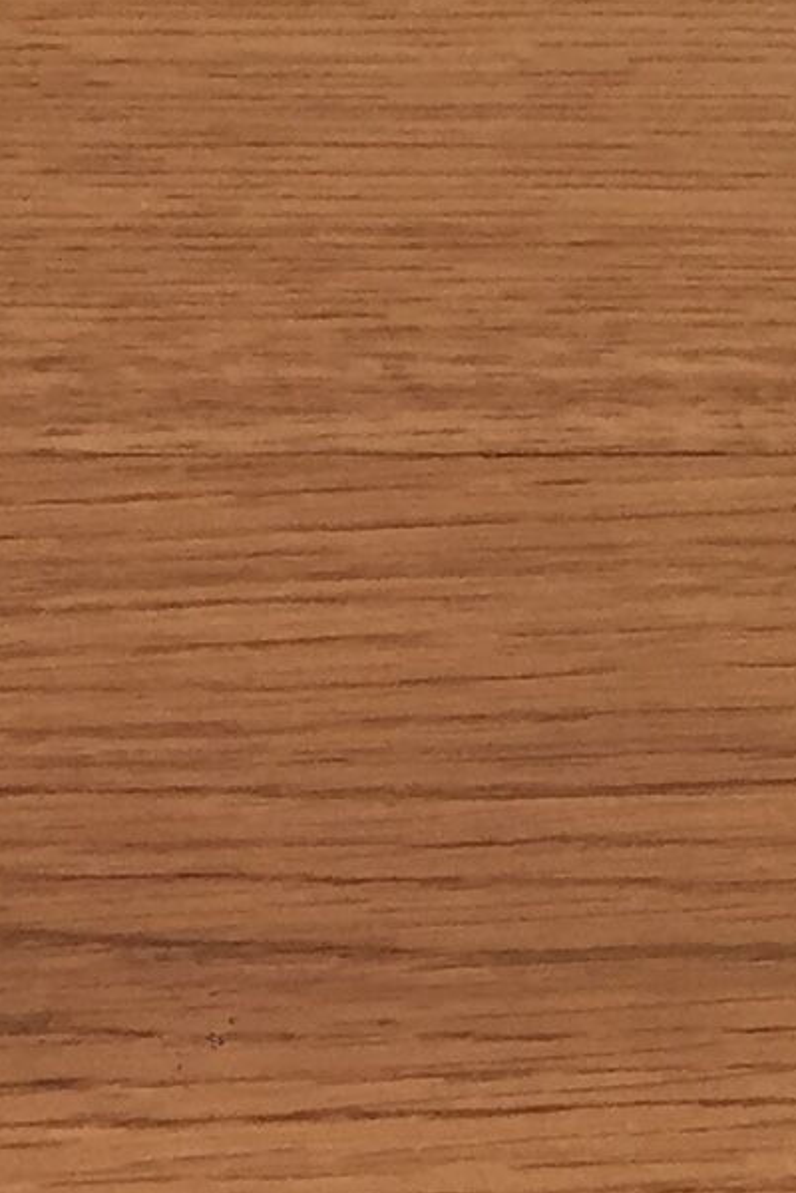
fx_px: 5439
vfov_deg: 12.3
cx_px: -129
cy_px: 1261
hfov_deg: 8.3
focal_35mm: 164
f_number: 2.2
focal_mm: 4.15
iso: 125
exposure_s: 1/33
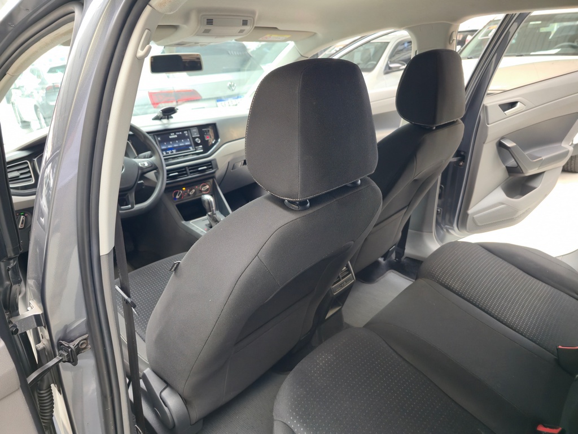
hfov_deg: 73.9
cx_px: 289
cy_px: 217
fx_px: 384
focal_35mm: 23
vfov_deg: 58.9
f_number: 1.7
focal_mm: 6.3
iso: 160
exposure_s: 1/60
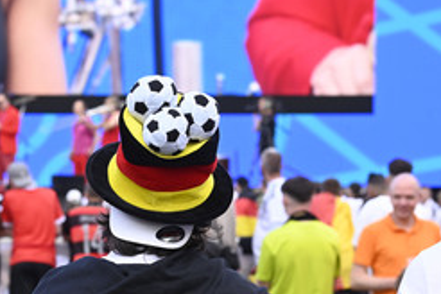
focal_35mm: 247
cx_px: 110
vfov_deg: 5.6
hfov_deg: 8.3
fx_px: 3026
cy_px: 262
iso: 1250
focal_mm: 135
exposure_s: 1/320
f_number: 10
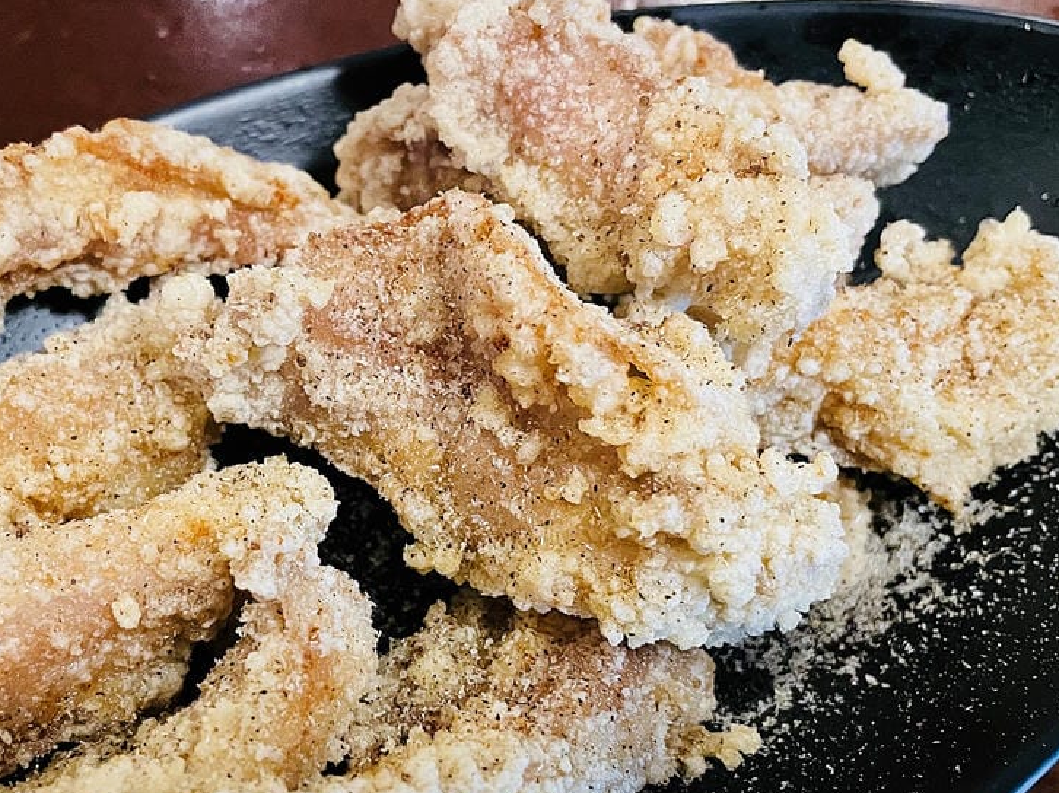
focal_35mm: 43
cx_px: 376
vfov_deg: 33.4
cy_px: 490
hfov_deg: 43.4
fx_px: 1315
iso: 500
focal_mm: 4.2
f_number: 1.6
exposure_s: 1/40
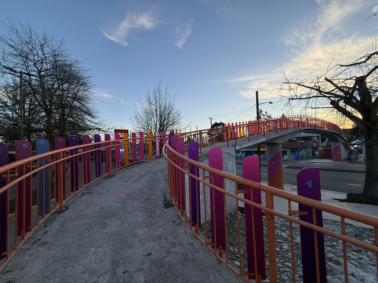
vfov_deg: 85.7
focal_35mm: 14
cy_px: 142
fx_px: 153
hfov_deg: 102.1
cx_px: 189
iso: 50
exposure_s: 1/266
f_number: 2.2
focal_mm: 2.22
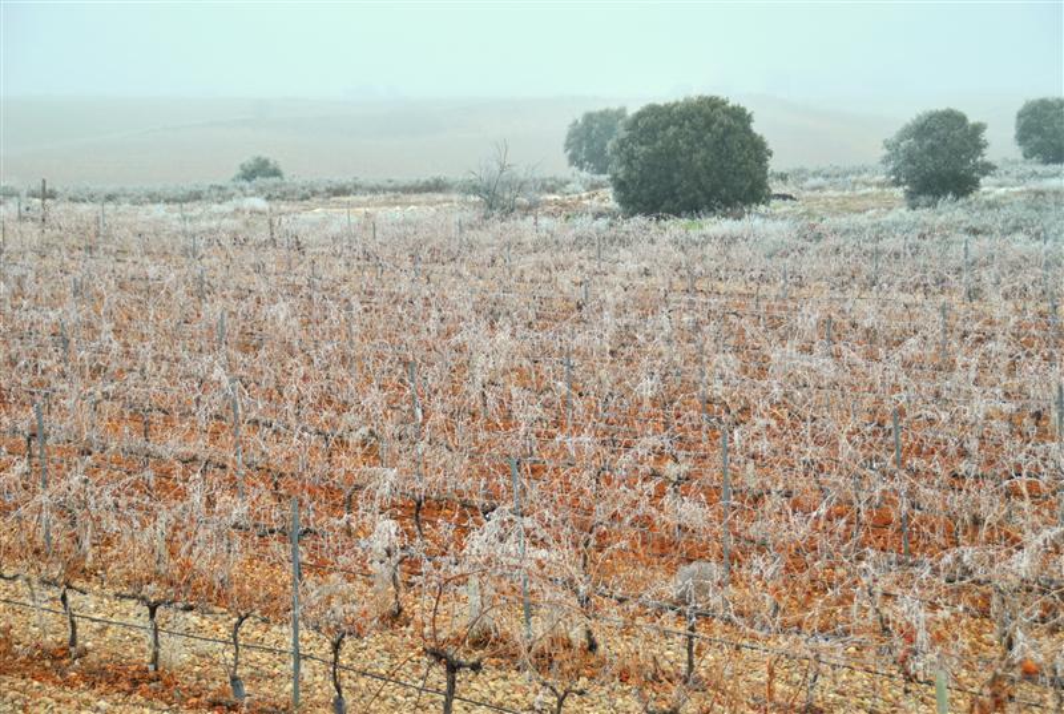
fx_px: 2488
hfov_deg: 24.1
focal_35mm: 84
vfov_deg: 16.3
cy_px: 357
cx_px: 532
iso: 200
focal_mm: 56
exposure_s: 1/400
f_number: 5.6
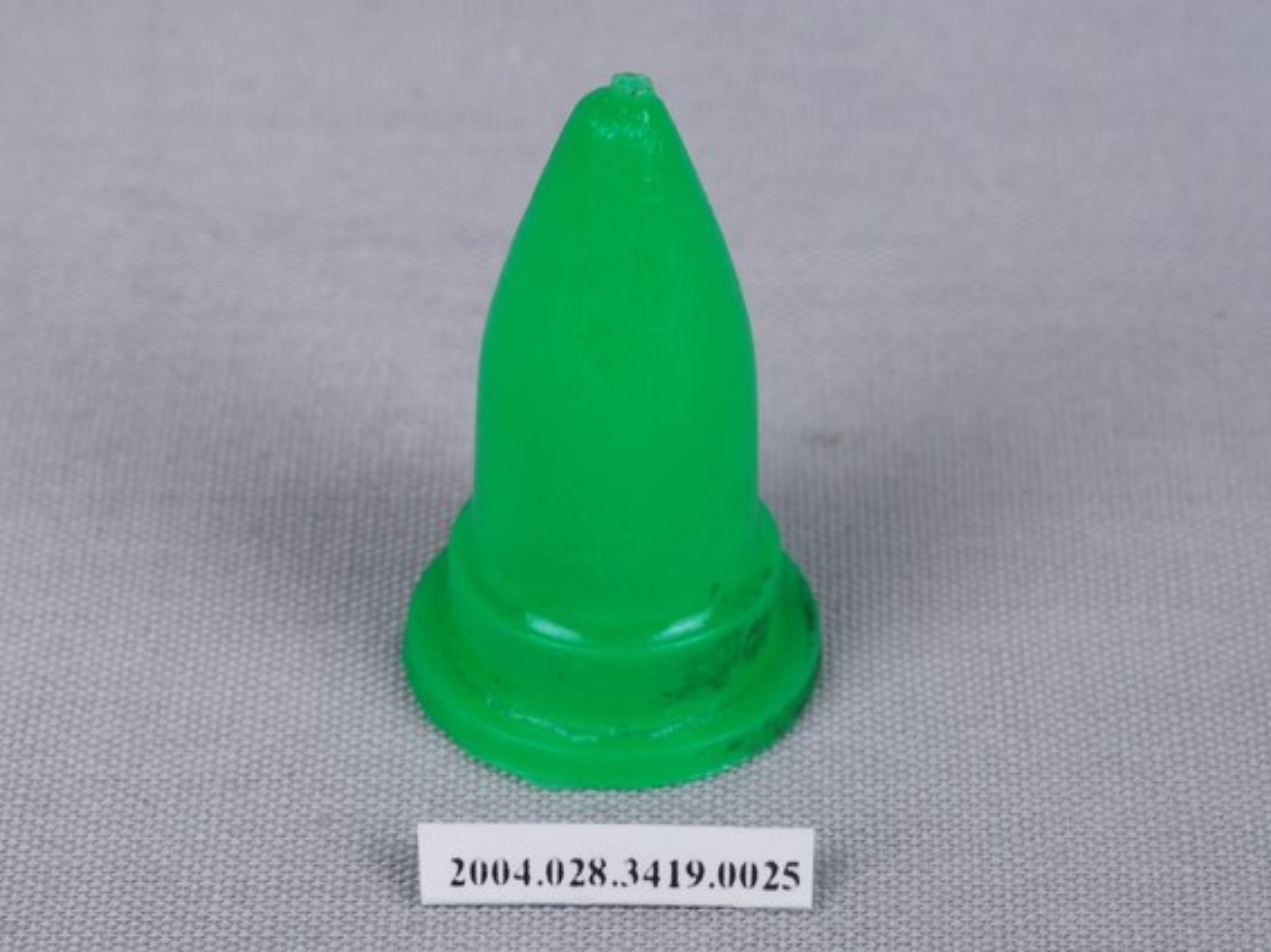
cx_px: 611
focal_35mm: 98
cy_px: 478
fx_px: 3597
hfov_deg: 20.0
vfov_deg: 15.1
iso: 100
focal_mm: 60
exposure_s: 1/60
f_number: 32
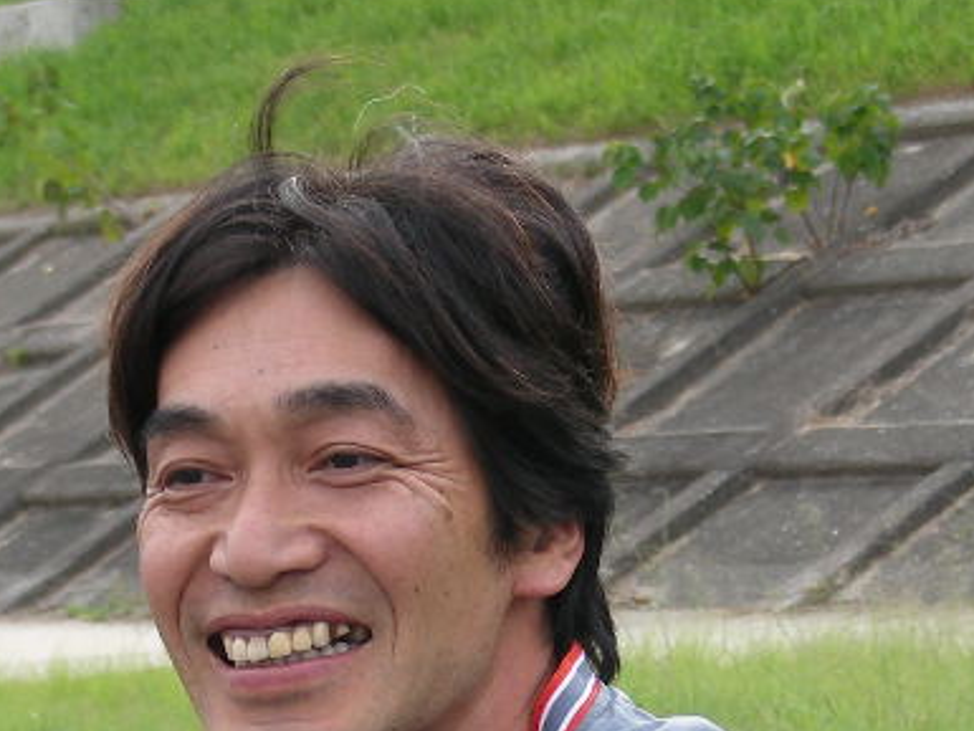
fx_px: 5911
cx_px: 595
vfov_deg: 7.0
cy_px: 875
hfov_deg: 9.4
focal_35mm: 210
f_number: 3.5
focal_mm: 13.2
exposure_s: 1/93.5
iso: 50
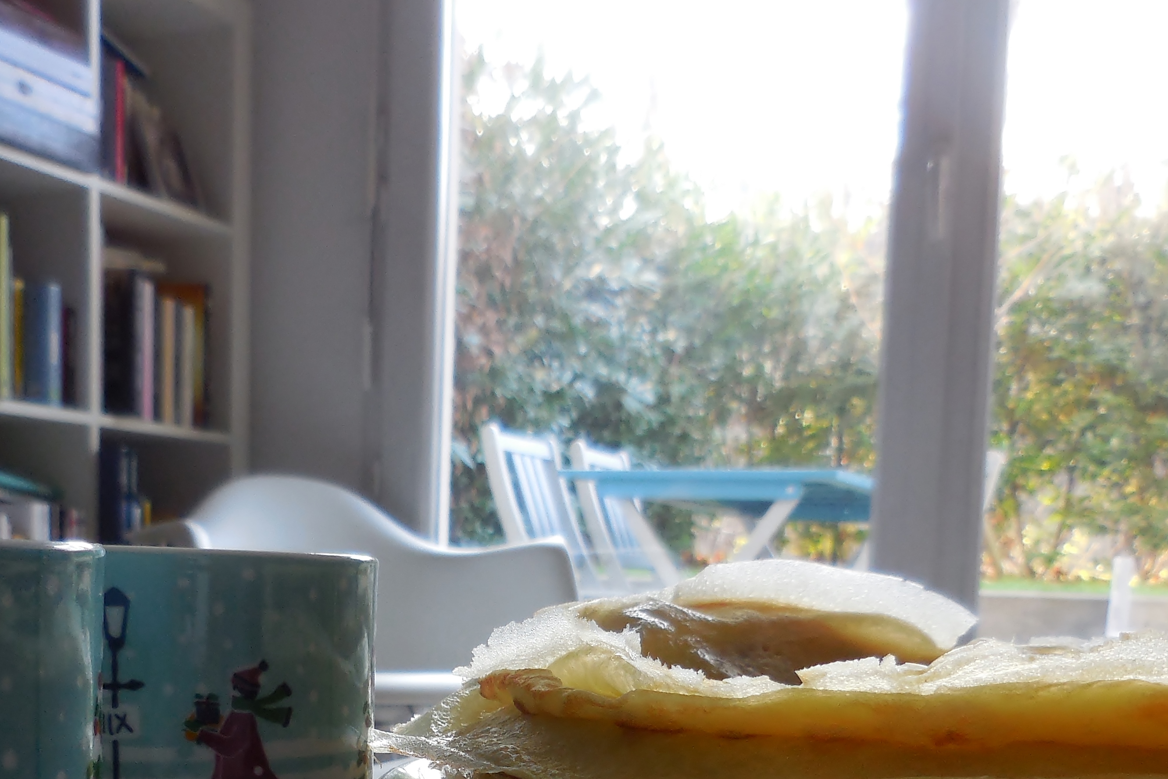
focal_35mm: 45
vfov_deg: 28.6
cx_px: 484
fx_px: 1460
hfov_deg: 43.4
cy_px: 716
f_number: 3.3
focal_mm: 4.5
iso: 160
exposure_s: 1/30
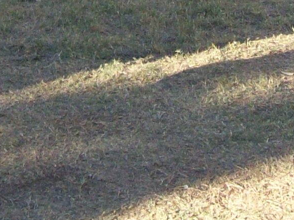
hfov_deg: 11.2
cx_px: 158
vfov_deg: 8.2
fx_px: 1494
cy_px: -131
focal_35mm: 176
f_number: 2.7
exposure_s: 1/337
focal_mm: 6
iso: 80
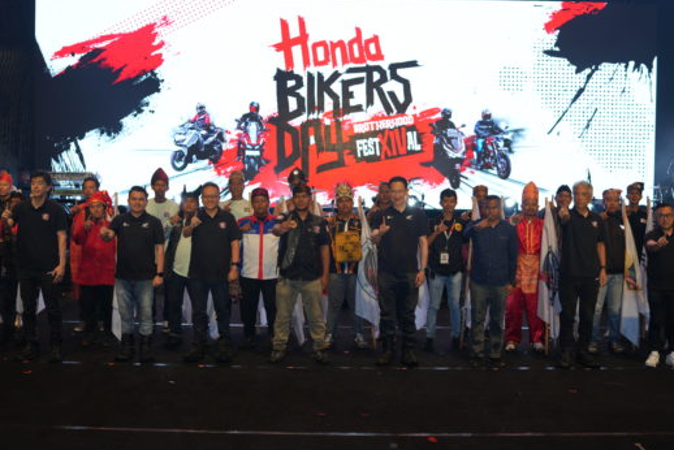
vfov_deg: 28.7
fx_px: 880
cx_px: 338
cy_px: 216
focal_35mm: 47
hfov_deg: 41.9
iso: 100
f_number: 2
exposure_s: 1/100
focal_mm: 35
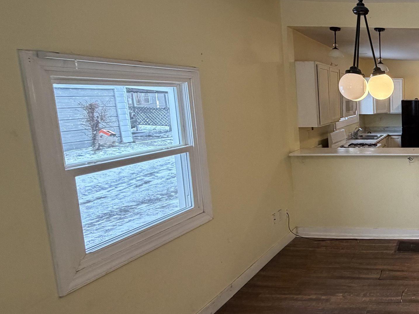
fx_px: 363
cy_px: 148
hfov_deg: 47.2
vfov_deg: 46.8
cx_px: 439
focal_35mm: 30
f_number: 2.2
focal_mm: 2.22
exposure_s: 1/120
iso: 250
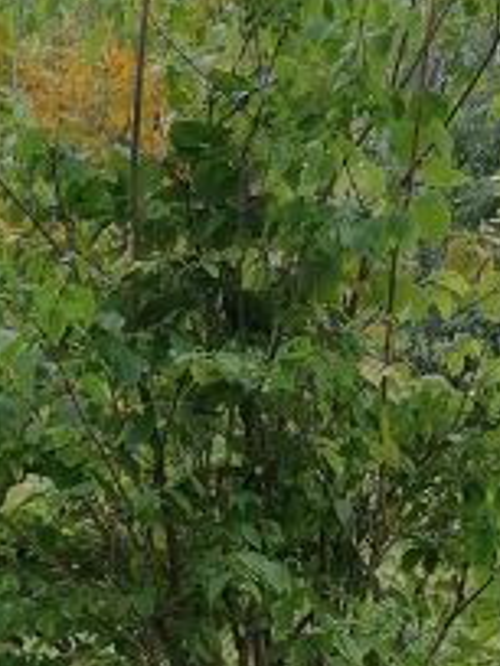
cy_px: 640
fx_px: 2041
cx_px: -258
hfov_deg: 13.2
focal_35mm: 106
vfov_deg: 18.2
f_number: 1.8
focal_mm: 4.75
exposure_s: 1/546
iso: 50
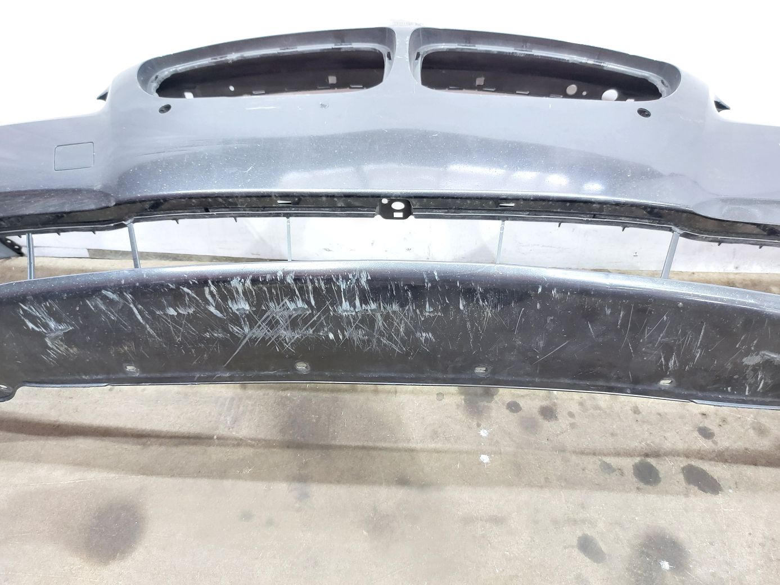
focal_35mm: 24
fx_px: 541
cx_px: 390
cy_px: 292
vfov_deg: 56.8
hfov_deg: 71.6
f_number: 1.8
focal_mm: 5.23
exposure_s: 1/20
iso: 800
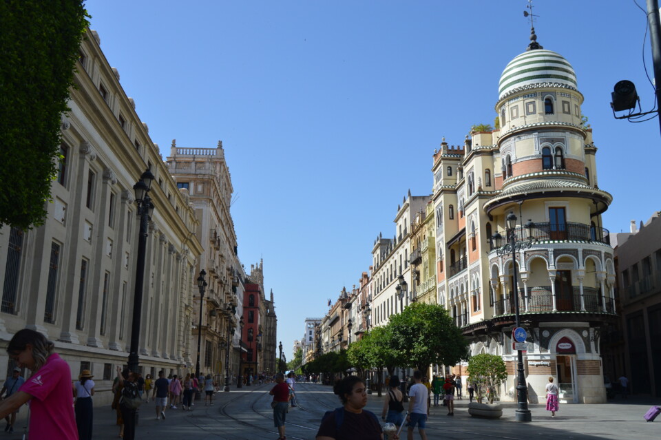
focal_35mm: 34
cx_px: 330
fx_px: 633
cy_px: 220
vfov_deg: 38.3
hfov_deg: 55.1
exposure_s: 1/250
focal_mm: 23
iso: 100
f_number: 8
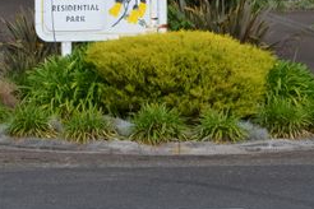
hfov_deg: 13.7
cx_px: 70
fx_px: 1300
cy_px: 38
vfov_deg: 9.2
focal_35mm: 149
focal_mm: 52
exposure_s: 1/250
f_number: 8
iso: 200
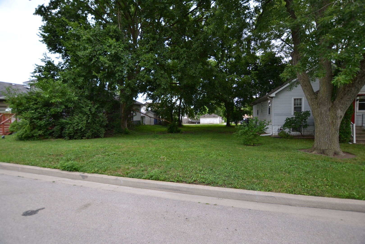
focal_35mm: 15
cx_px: 182
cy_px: 122
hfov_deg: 100.4
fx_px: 152
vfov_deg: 77.3
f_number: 4
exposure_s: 1/500
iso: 400
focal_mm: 10
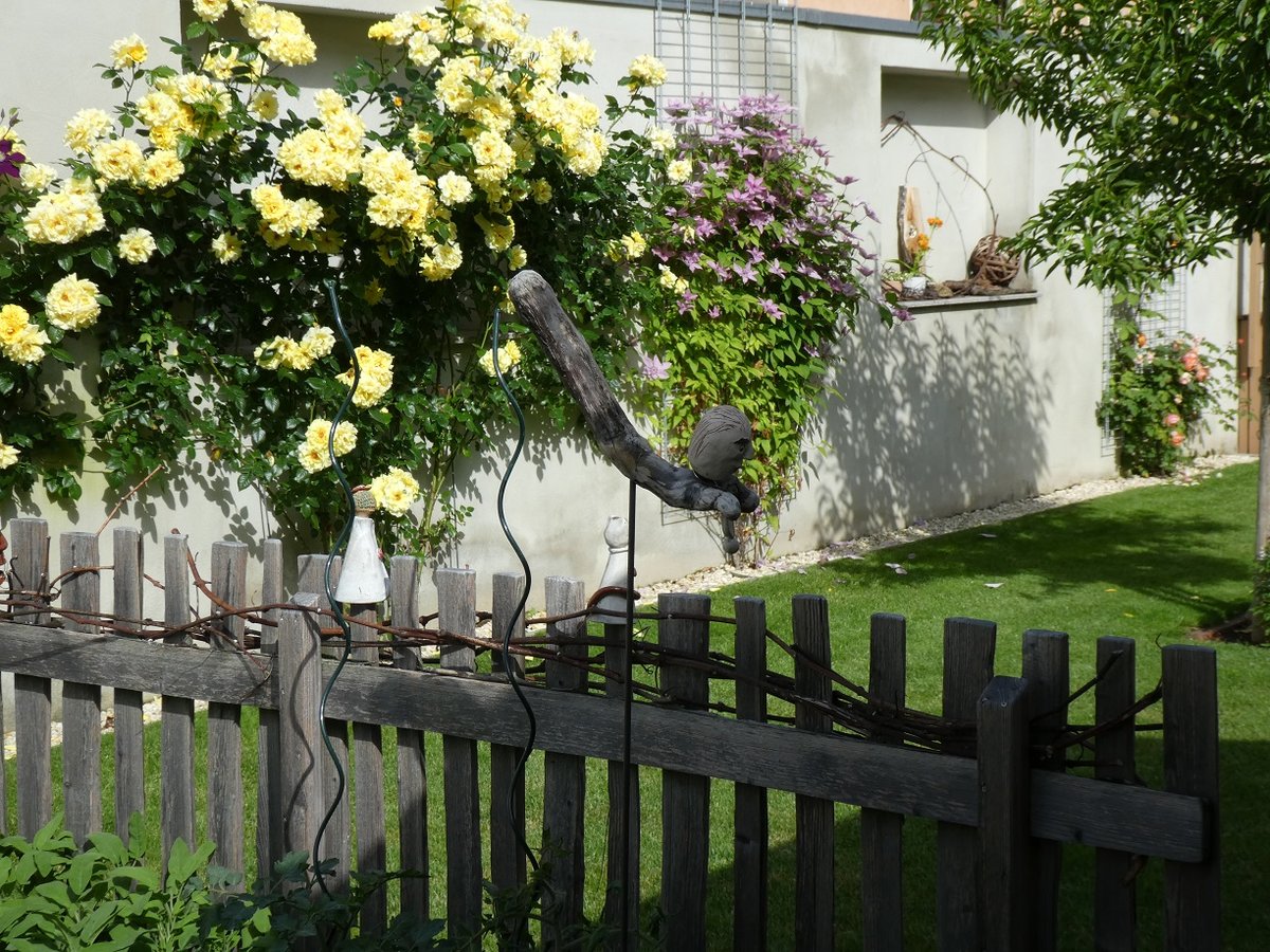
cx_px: 635
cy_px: 476
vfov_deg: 24.0
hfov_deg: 31.7
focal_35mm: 61
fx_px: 2238
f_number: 4.3
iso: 80
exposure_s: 1/640
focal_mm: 10.9
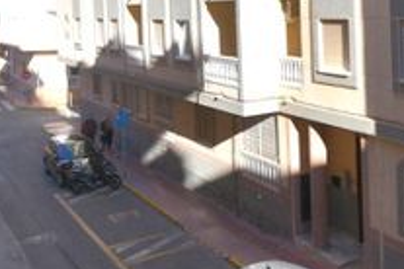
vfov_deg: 25.5
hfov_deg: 36.7
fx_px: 572
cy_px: 18
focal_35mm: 51
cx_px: 354
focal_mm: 10
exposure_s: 1/250
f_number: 8
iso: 100
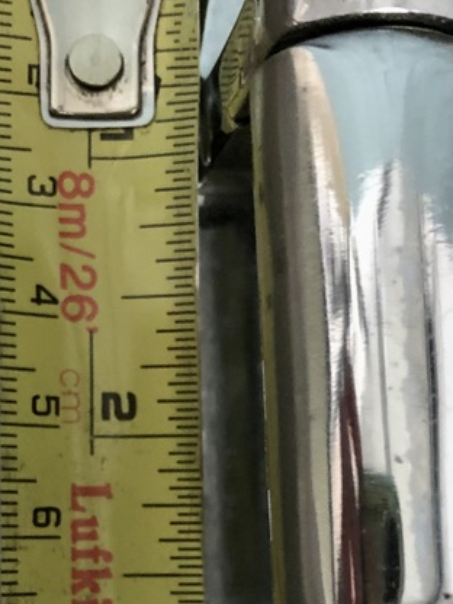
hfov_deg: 21.3
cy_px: 482
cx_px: 192
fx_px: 1204
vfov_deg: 27.6
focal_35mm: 69
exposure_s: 1/7
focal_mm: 4
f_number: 1.8
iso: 80
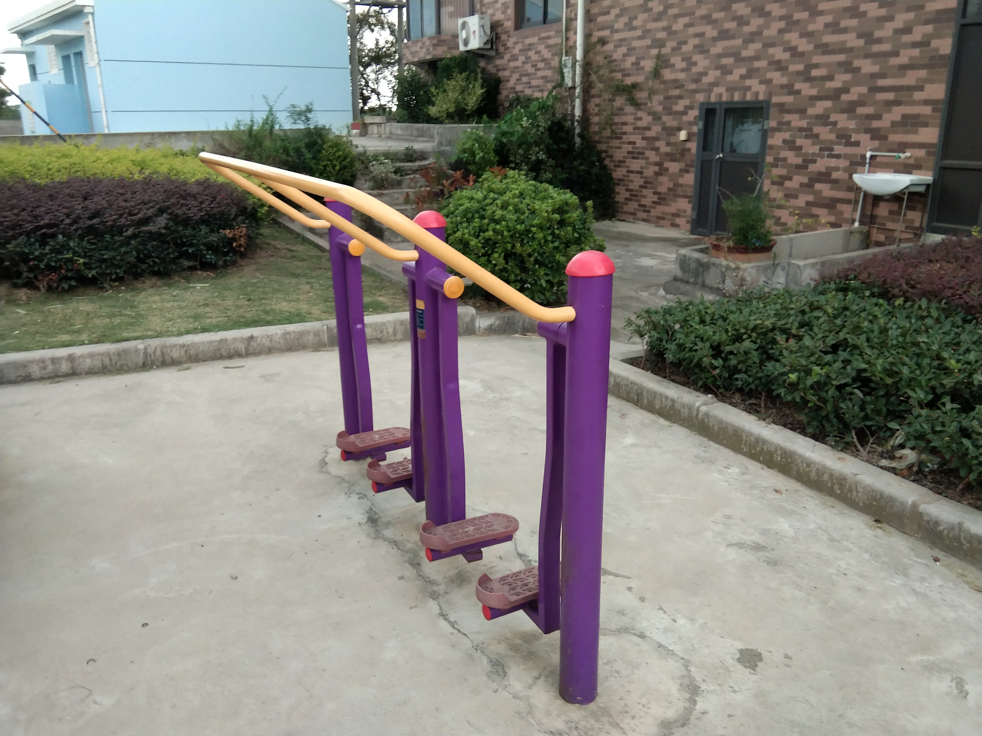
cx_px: 491
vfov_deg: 45.4
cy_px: 368
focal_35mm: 31
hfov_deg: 58.4
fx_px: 879
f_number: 2.2
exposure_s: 1/50
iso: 250
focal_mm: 3.69
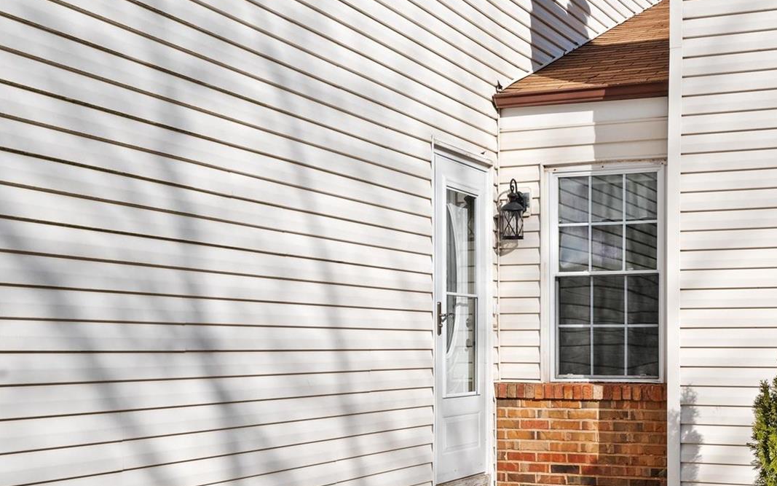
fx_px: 1165
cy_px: 343
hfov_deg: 36.7
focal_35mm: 55
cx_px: 489
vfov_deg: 23.4
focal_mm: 18
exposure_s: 1/640
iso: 400
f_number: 8
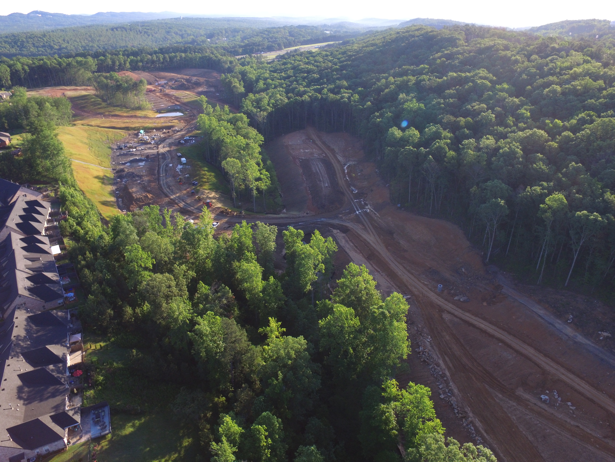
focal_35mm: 20
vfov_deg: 66.0
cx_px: 308
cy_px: 231
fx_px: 355
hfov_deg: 81.7
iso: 100
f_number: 2.8
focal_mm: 3.61
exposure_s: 1/263
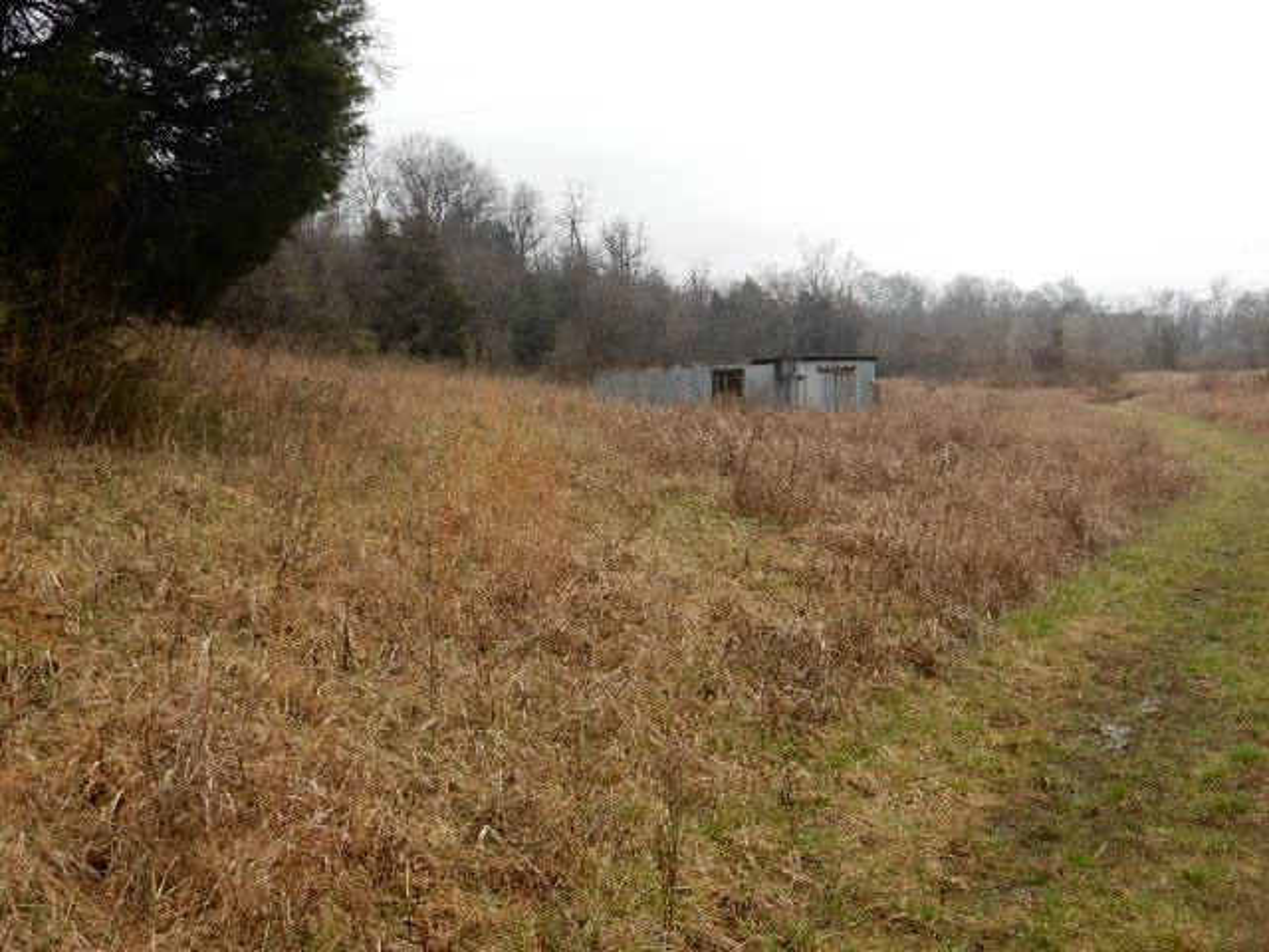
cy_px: 476
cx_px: 634
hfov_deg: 51.4
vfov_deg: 39.7
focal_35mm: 36
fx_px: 1320
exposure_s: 1/320
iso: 125
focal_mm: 6.4
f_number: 4
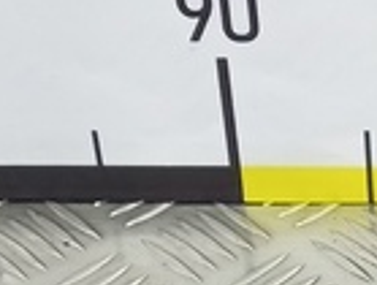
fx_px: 1845
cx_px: 561
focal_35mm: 169
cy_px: 1018
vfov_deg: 7.2
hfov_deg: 11.2
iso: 134
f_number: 1.6
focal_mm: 4.11
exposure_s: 1/50
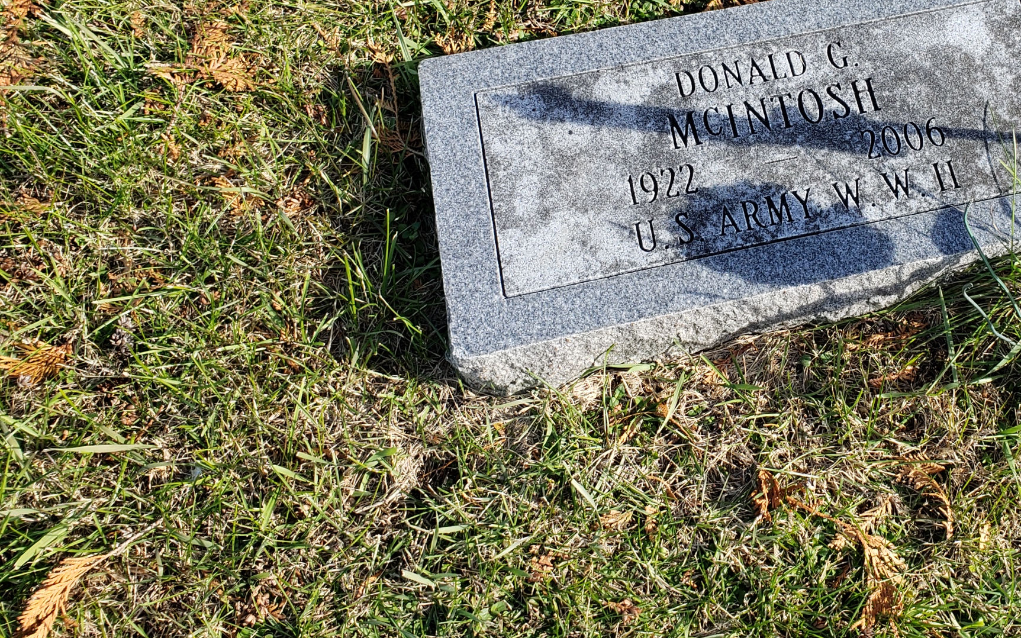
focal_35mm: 46
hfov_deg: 41.9
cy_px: 144
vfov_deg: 27.5
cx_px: 795
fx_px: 1280
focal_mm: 4.3
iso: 50
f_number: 2.4
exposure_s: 1/461
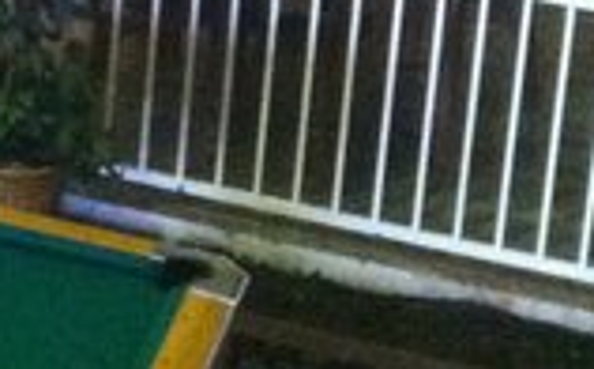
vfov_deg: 6.7
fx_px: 3037
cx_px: -707
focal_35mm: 188
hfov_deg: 10.1
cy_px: -431
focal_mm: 3.85
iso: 640
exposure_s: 1/17
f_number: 2.8
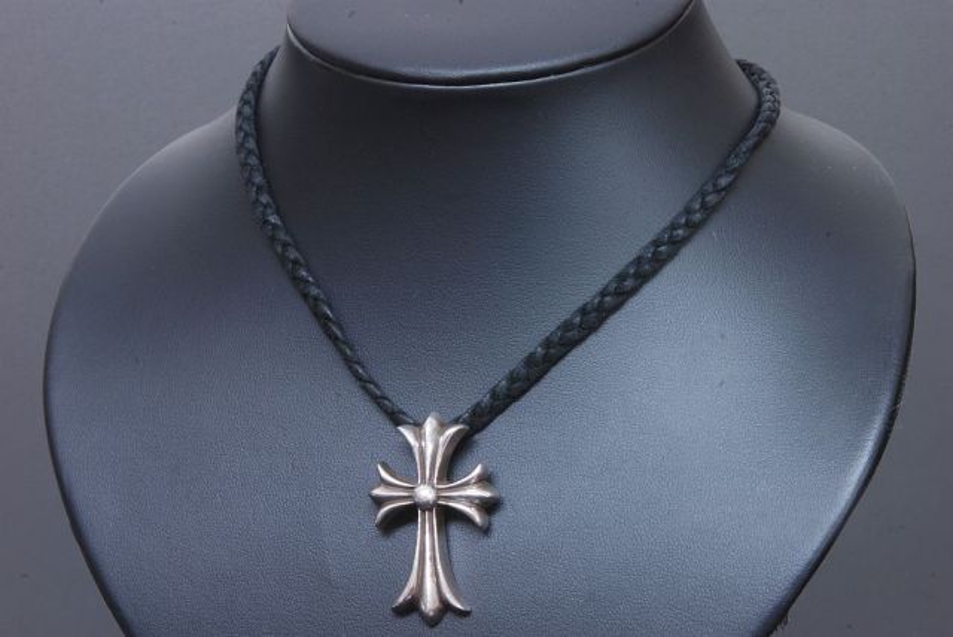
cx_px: 476
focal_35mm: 78
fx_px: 2067
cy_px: 318
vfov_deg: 17.5
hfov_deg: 26.0
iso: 200
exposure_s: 2.2
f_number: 29
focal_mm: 52
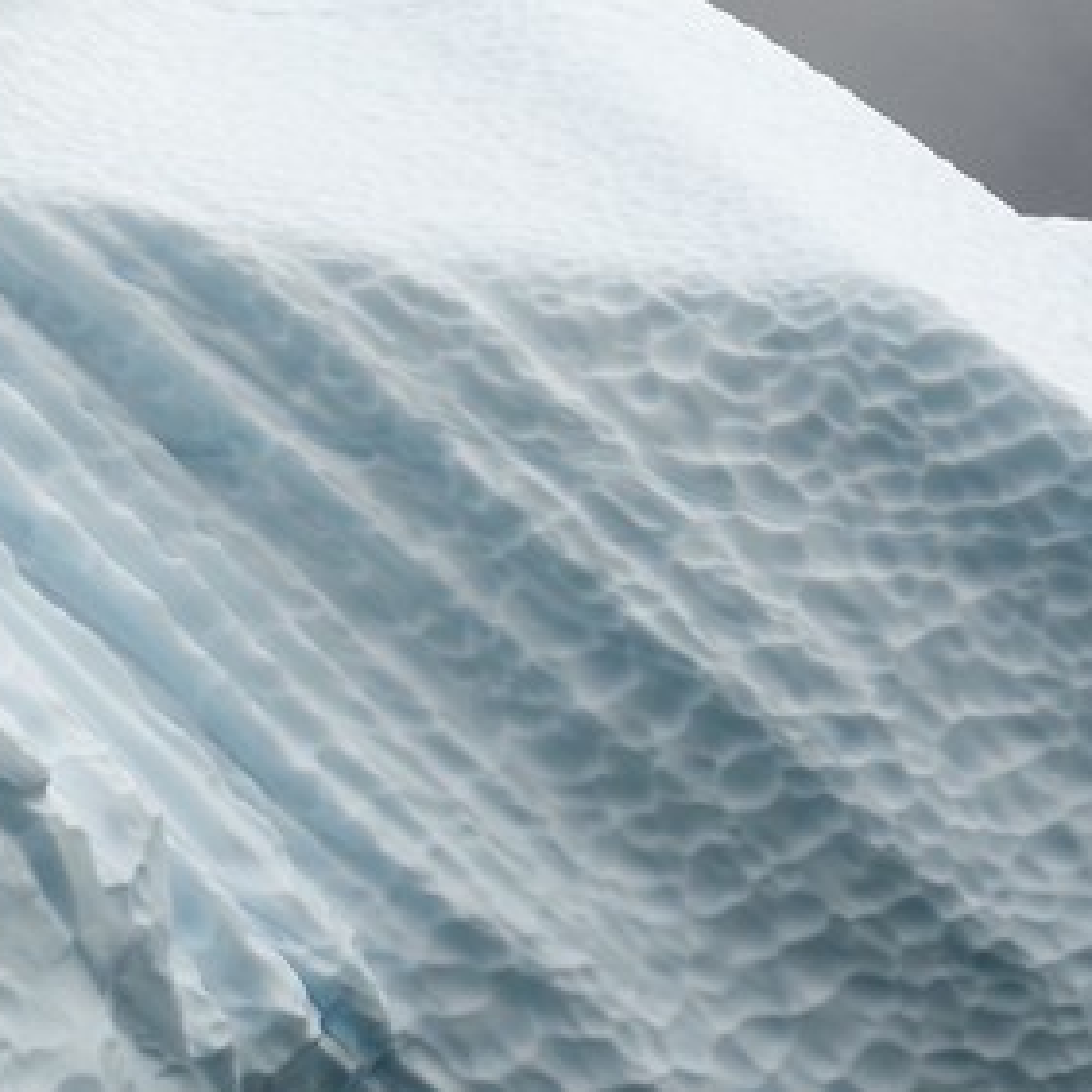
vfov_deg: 2.3
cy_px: 294
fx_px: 27482
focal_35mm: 770
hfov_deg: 2.3
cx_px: -1793
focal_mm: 160
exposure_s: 1/320
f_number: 11
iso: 200
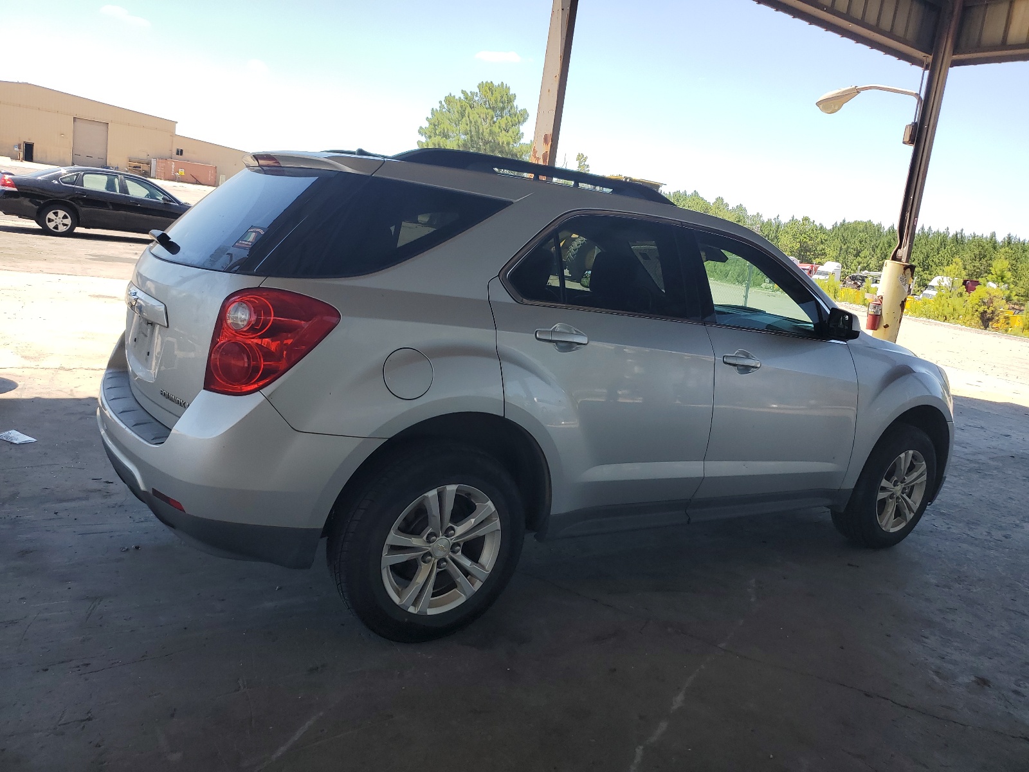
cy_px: 386
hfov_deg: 67.3
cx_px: 514
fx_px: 773
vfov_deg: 53.1
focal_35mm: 26
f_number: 1.5
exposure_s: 1/1111
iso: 50
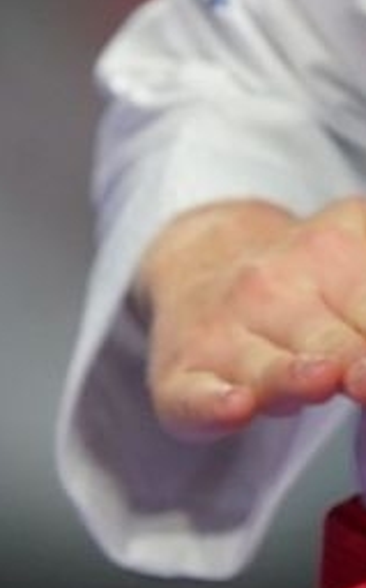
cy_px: -581
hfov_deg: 0.5
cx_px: 702
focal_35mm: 2876
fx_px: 45977
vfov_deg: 0.7
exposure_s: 1/500
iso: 1000
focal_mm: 400
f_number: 2.8
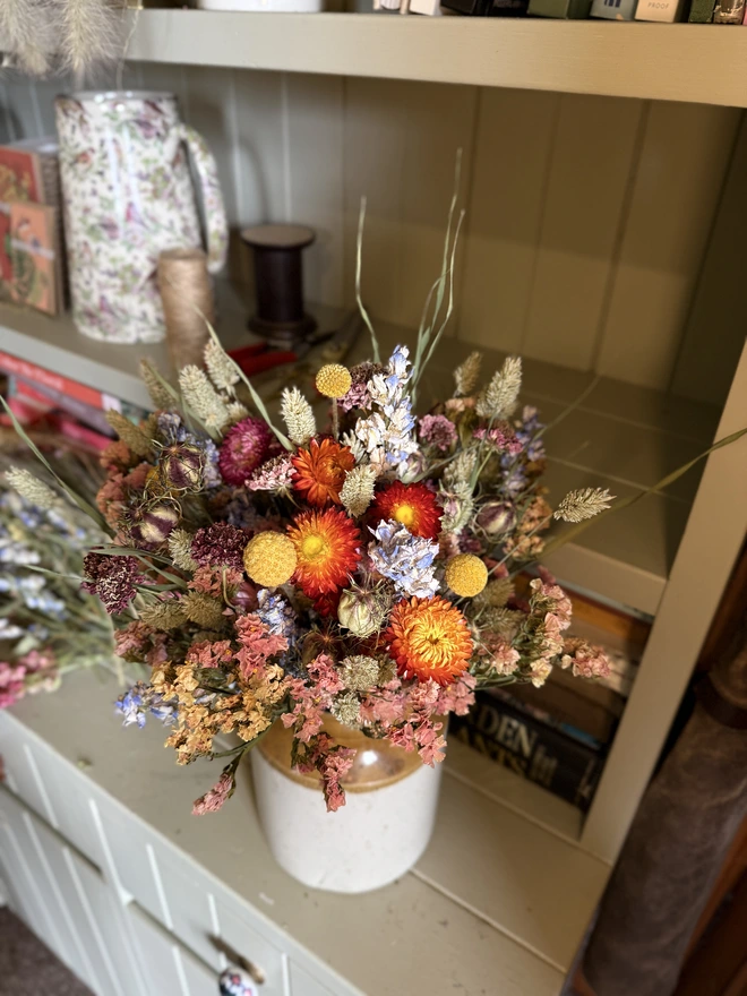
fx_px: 691
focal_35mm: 24
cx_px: 374
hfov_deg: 56.8
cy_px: 498
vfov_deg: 71.6
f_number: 1.78
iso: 200
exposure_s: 1/83
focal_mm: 6.76
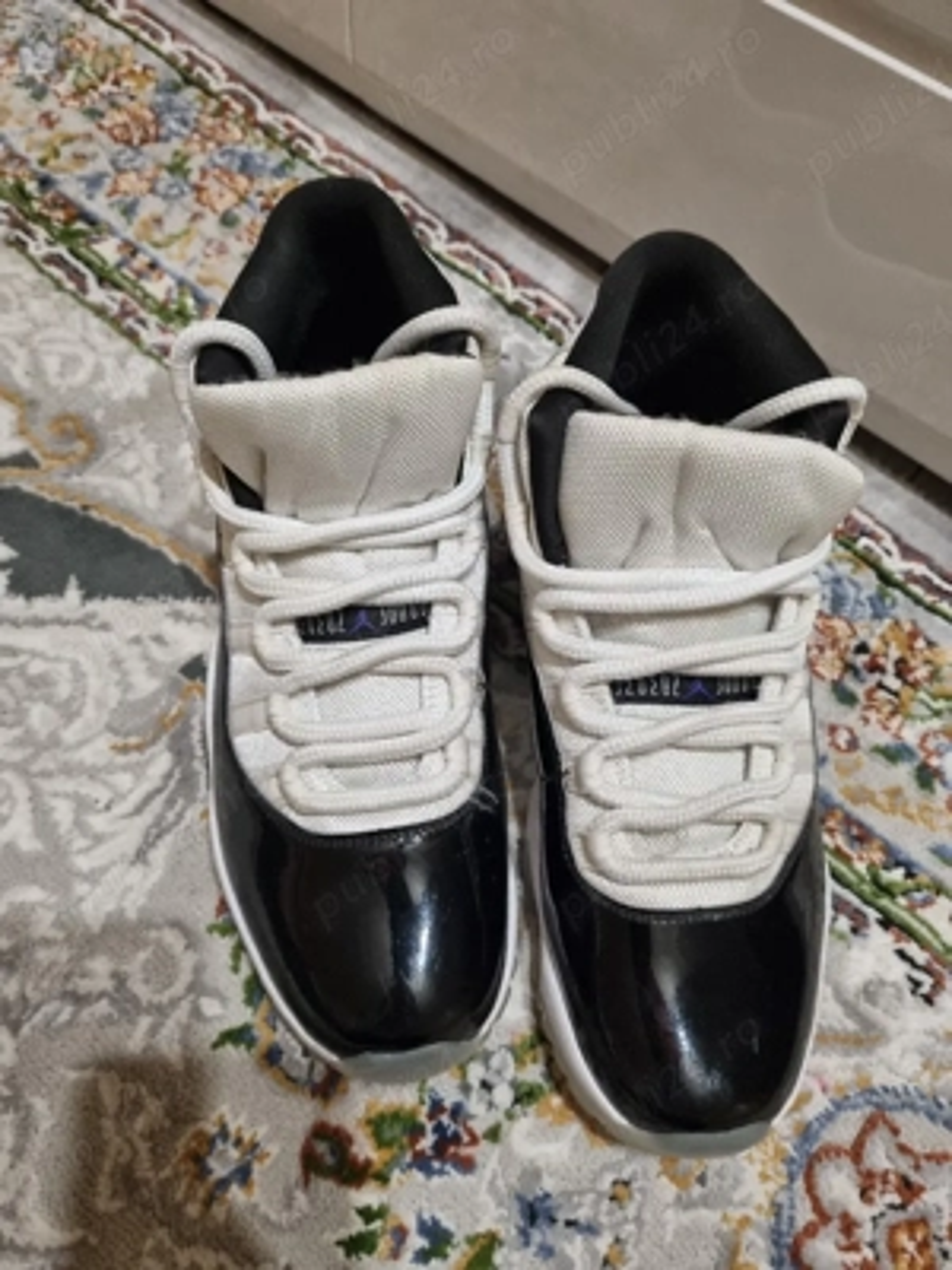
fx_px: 953
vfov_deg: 67.3
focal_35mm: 26
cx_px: 476
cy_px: 635
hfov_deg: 53.1
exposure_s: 1/50
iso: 800
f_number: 1.8
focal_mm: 5.4
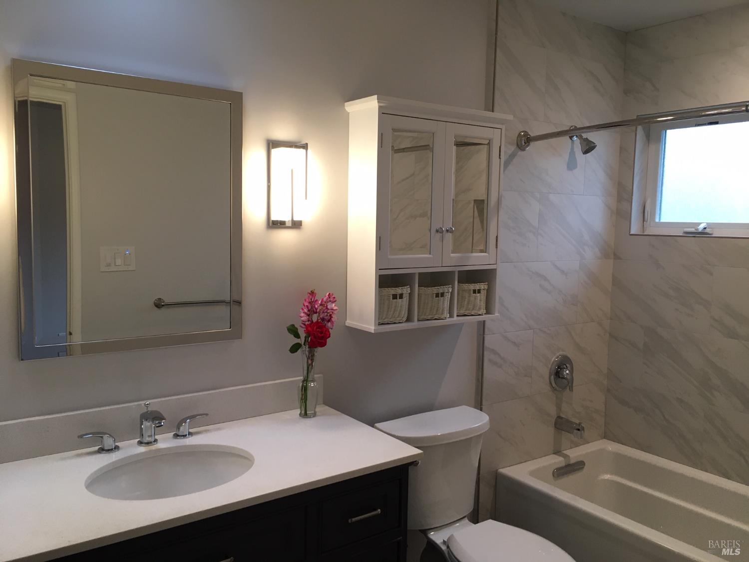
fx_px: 627
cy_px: 281
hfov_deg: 61.7
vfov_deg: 48.2
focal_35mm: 29
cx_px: 374
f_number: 2.2
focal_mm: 4.15
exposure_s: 1/30
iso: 40
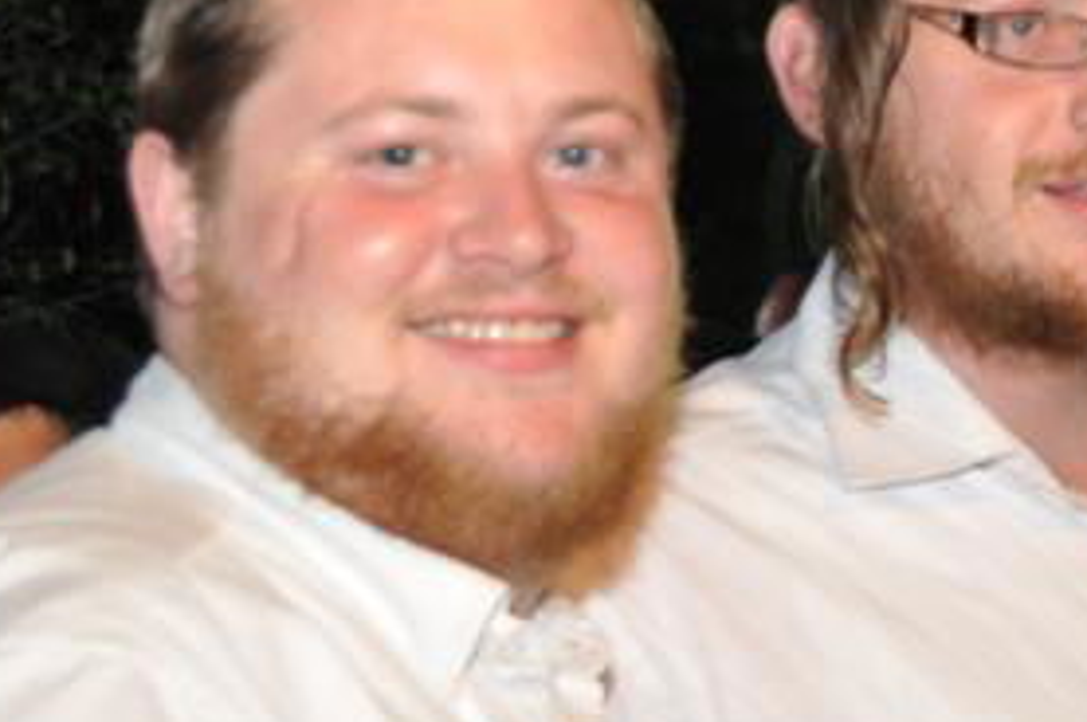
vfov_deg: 9.5
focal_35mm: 144
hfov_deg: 13.0
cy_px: 416
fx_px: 4343
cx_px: 1891
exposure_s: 1/60
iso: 450
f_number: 4
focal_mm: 26
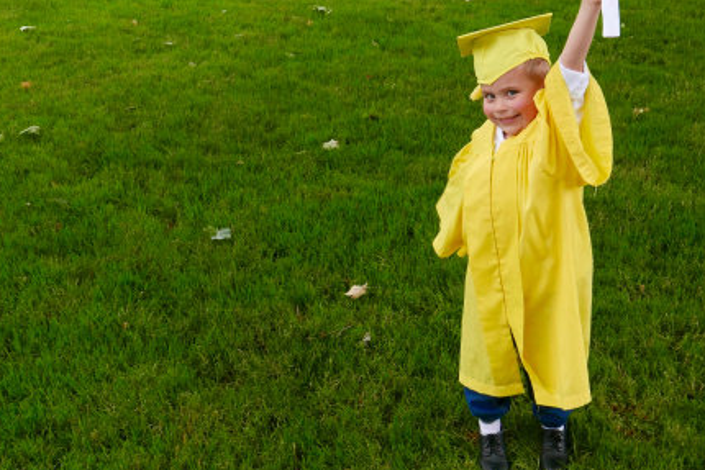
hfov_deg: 41.9
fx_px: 921
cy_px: 188
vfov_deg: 28.6
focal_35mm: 47
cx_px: 385
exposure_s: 1/80
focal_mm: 14.9
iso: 1000
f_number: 8
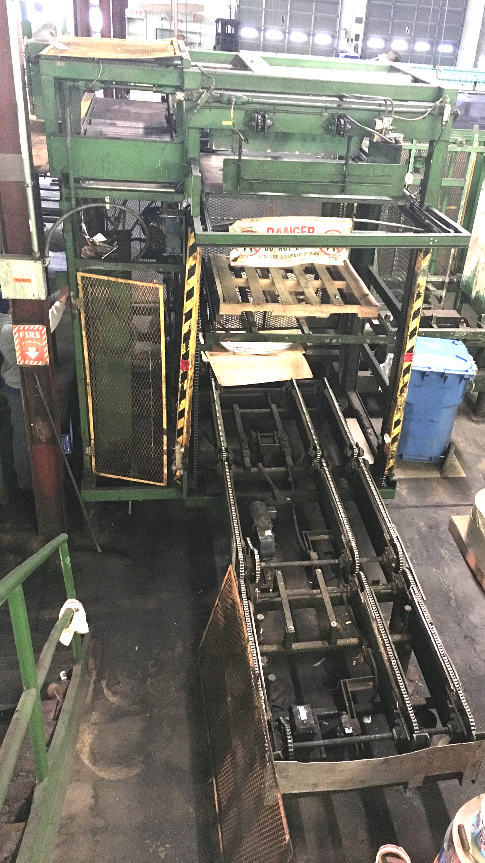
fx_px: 732
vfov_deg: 61.0
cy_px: 429
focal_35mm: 32
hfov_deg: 36.5
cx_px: 292
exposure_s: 1/15
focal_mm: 4.15
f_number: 2.2
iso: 400
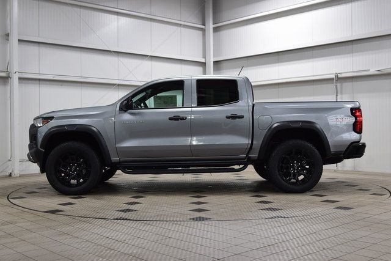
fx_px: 489
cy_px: 130
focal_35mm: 45
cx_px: 196
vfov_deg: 29.9
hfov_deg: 43.6
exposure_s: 1/20
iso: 400
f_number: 6.3
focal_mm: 30
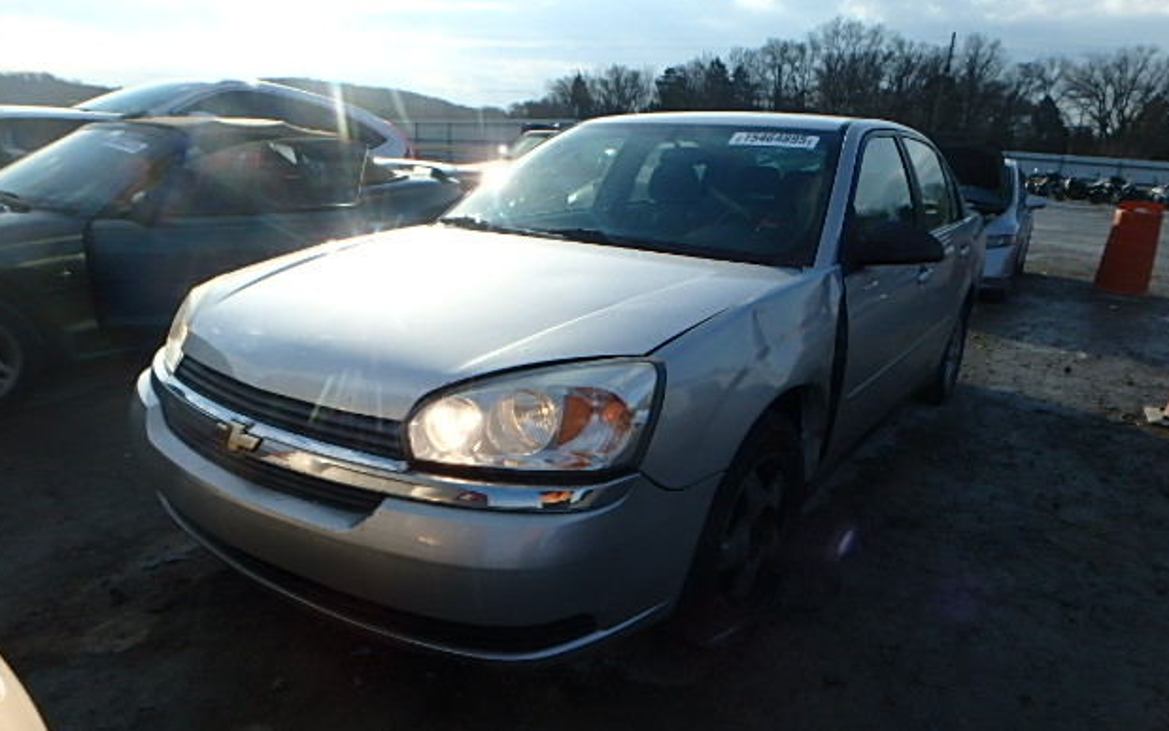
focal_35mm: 23
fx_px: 733
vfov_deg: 52.9
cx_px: 593
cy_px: 410
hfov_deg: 77.1
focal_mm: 3.7
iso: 125
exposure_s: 1/400
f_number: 6
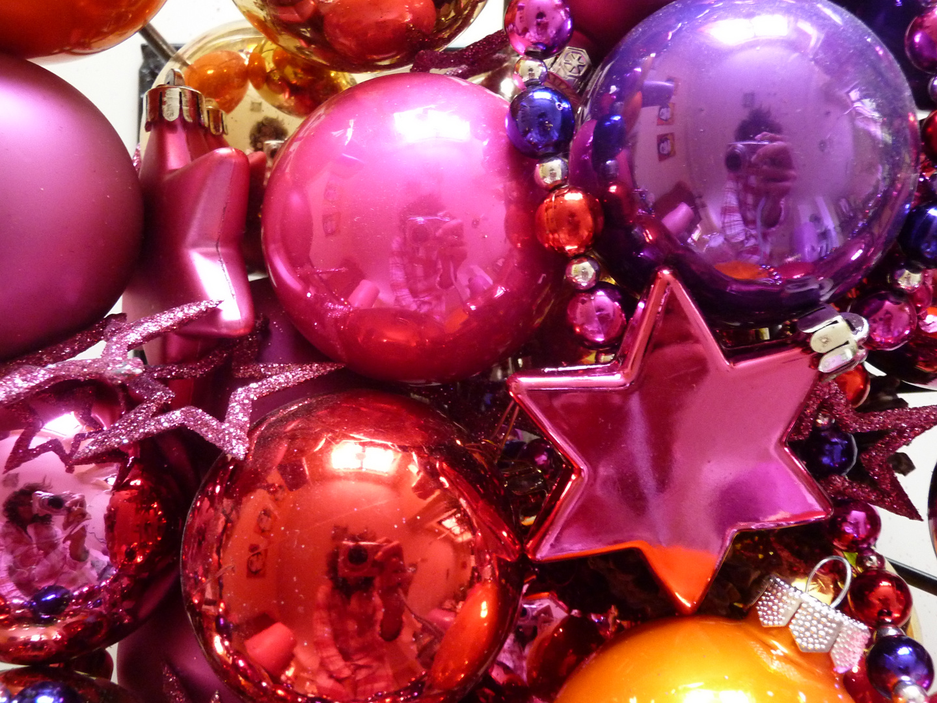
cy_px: 352
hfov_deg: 60.0
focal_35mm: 30
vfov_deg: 46.8
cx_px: 468
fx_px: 812
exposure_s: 1/13
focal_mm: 5
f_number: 3.4
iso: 400
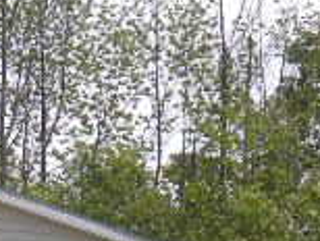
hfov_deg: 5.7
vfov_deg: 4.3
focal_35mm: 345
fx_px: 3194
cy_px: 316
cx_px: -231
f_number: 5.6
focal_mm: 9.3
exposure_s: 1/823
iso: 113
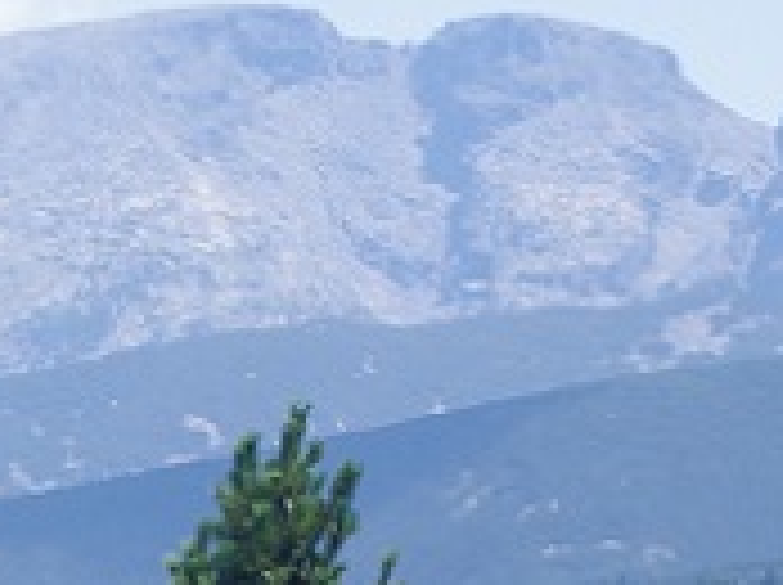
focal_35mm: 563
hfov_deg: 3.5
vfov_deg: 2.6
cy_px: 1332
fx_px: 12727
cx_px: -670
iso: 100
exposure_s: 1/200
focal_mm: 55
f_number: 6.3
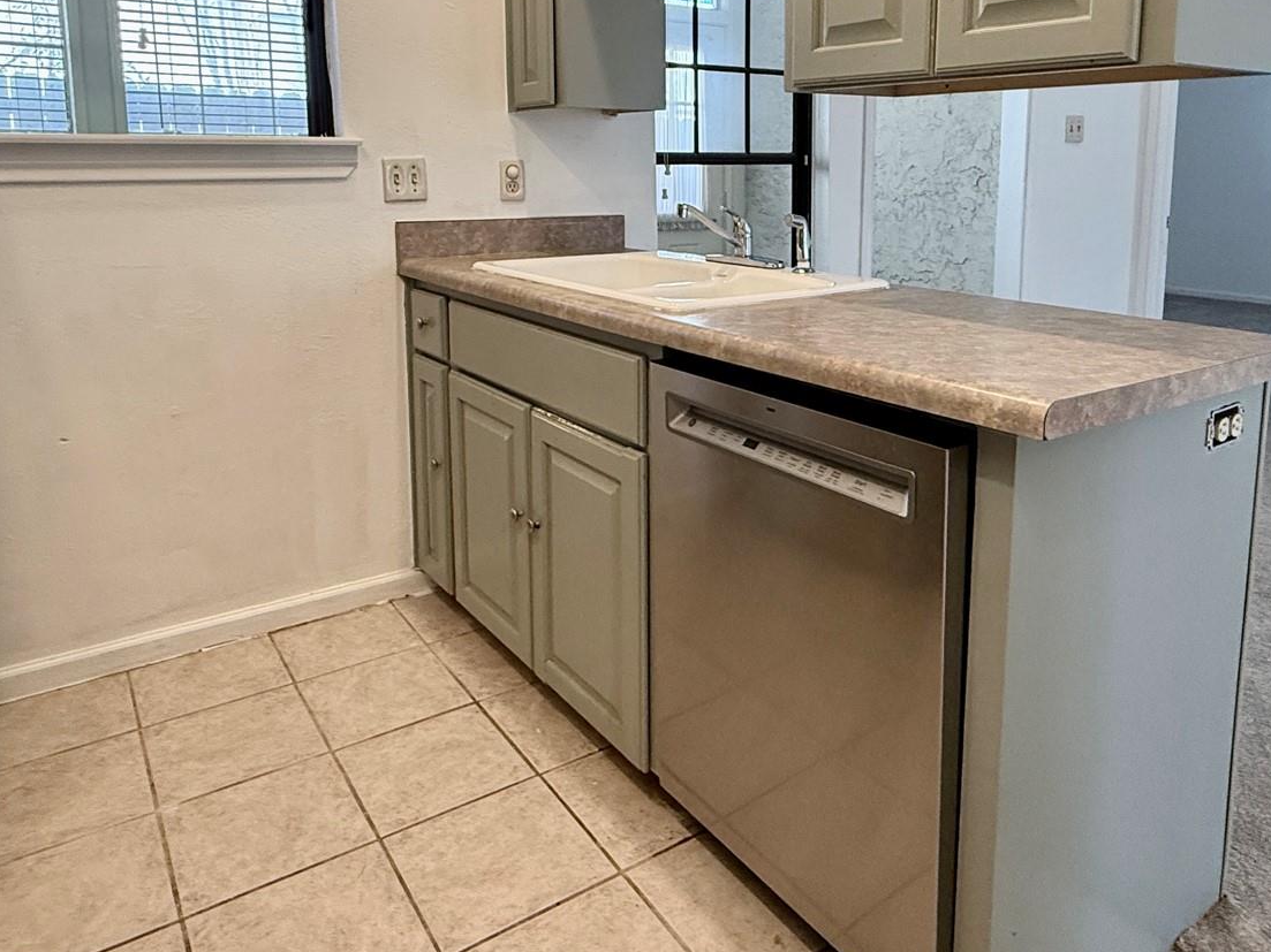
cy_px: 298
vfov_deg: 51.8
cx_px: 696
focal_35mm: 26
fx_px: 955
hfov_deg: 67.2
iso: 250
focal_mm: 2.22
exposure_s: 1/120
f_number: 2.2
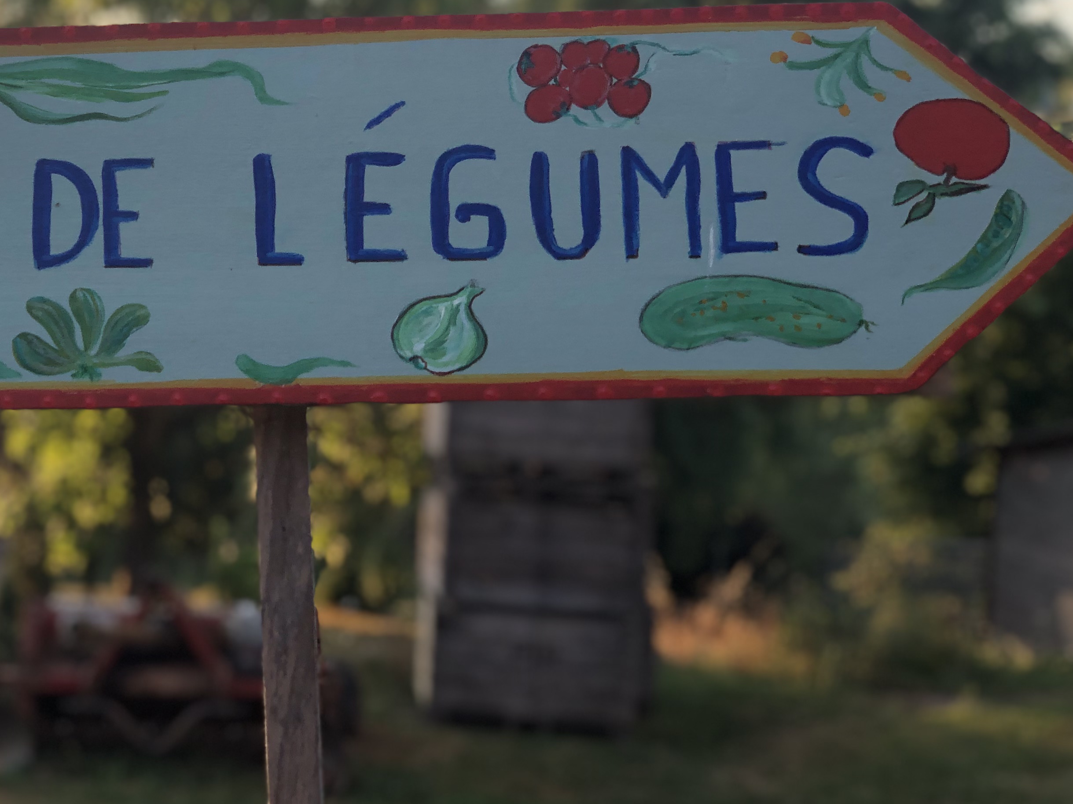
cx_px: 218
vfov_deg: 17.1
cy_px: 183
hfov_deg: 22.5
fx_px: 2665
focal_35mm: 86
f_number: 2.4
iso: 16
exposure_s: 1/134
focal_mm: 6
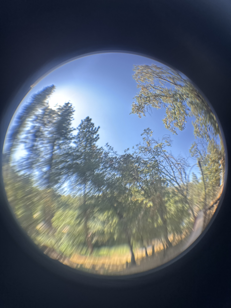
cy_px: 154
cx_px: 116
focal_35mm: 24
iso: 80
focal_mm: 6.76
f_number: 1.78
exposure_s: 1/700
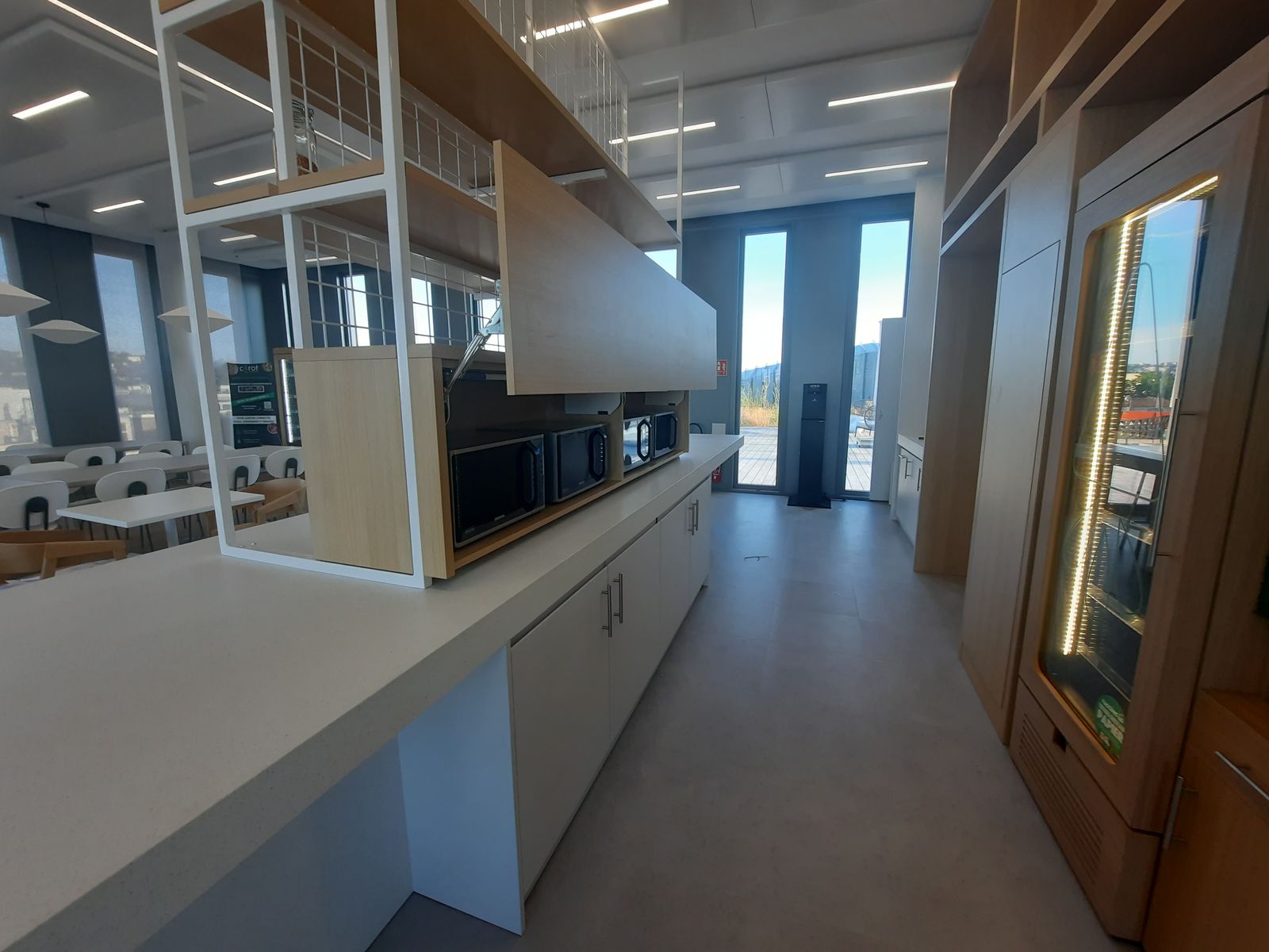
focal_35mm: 13
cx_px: 634
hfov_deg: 106.2
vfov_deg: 89.9
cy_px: 476
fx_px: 477
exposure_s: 1/50
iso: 100
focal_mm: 1.74
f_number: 2.2
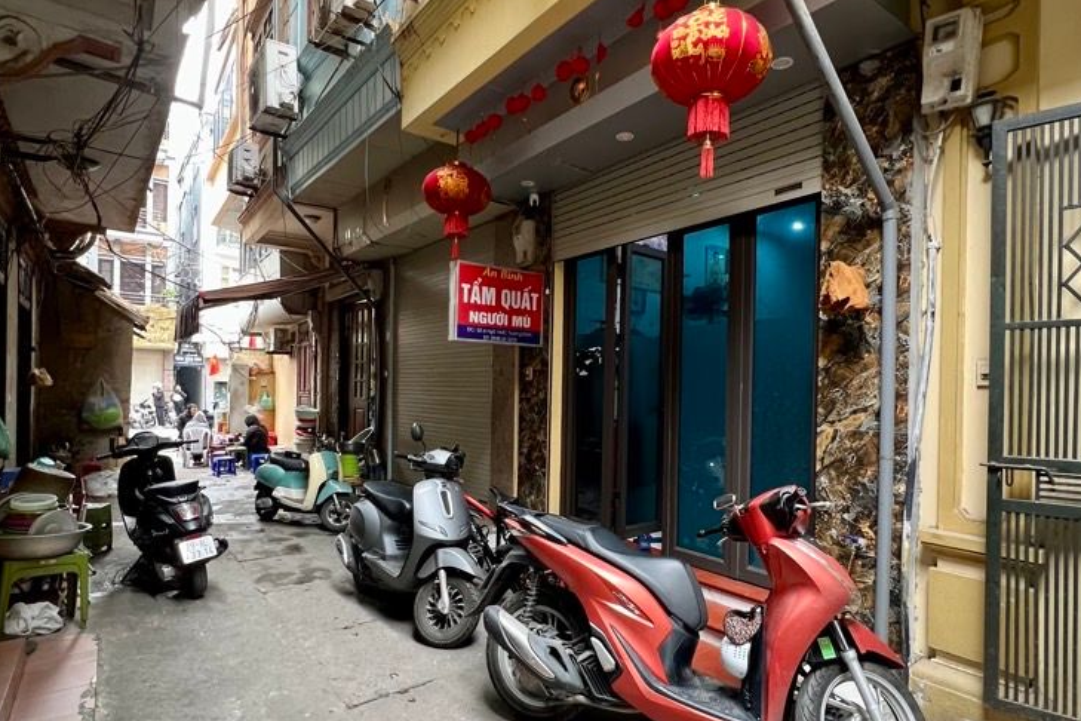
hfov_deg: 86.9
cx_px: 555
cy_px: 392
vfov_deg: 64.4
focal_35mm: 19
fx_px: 570
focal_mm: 1.57
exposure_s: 1/60
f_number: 1.8
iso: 250
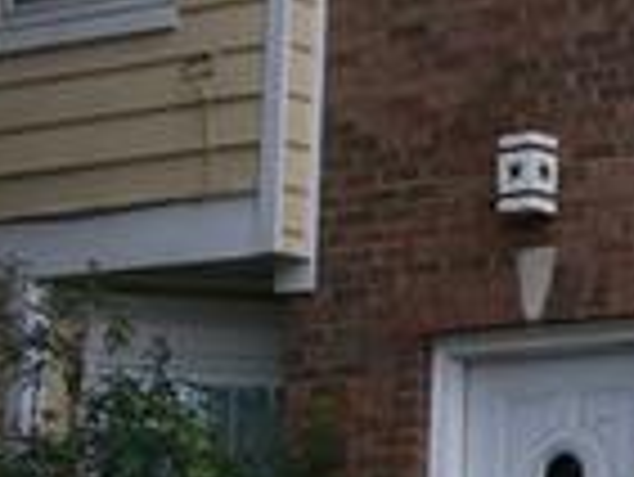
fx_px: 3648
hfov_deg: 9.8
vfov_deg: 7.5
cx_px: 778
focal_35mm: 199
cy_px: 230
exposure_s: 1/160
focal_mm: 6.3
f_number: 3.1
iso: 80
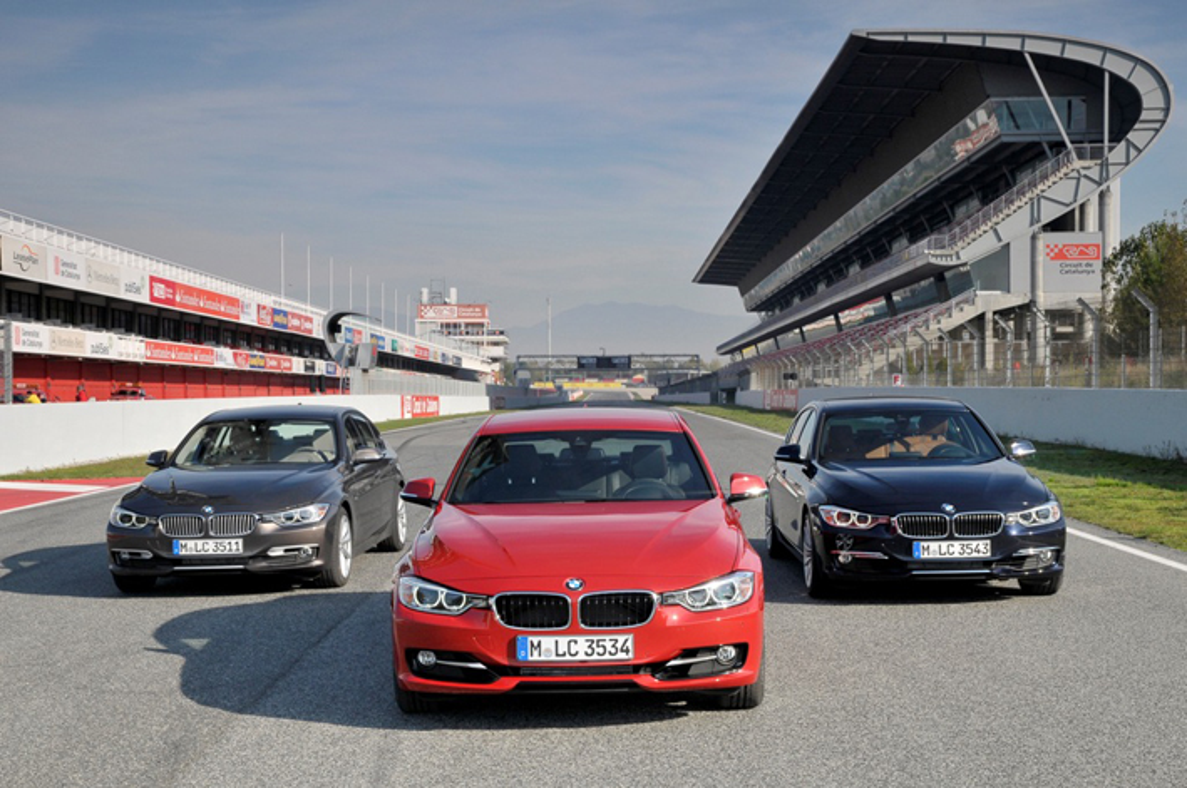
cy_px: 394
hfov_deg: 38.9
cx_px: 594
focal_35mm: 51
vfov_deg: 26.4
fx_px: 1680
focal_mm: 34
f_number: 11
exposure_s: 1/180
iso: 280
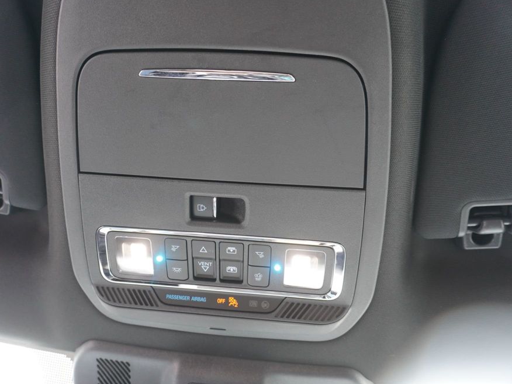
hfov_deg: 65.2
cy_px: 198
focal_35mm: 27
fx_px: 399
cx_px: 234
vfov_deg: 51.3
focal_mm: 16
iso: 800
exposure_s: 1/60
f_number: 4
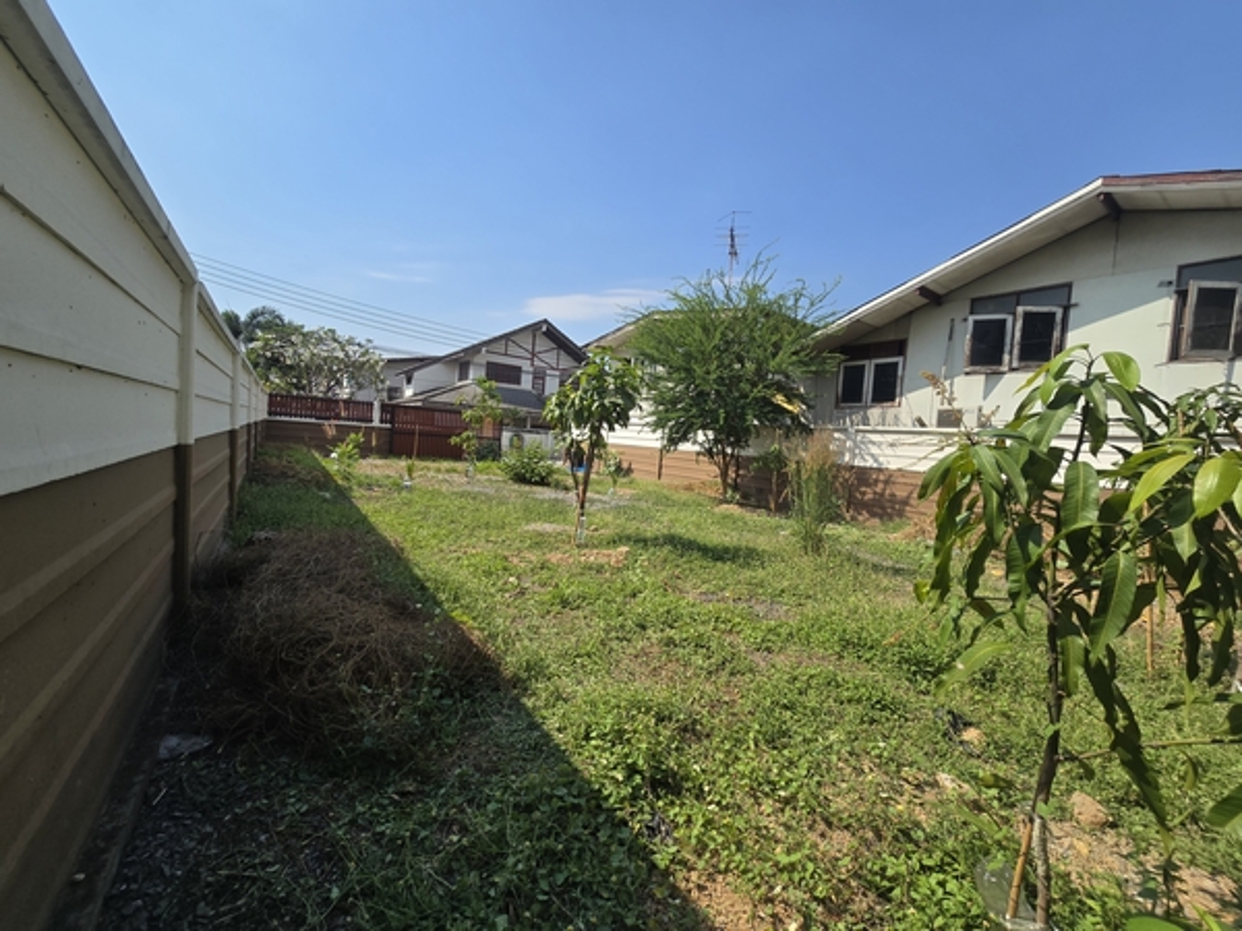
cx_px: 621
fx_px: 466
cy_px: 466
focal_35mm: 13
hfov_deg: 106.2
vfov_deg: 89.9
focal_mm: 2.2
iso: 50
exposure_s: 1/2404
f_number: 2.2
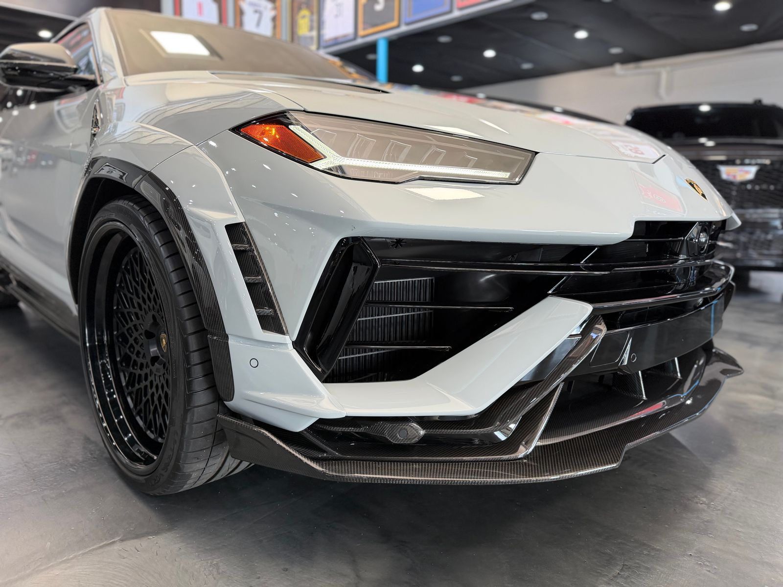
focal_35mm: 24
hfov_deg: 71.6
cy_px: 294
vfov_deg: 56.8
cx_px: 392
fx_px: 543
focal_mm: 6.76
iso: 160
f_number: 1.78
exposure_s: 1/51
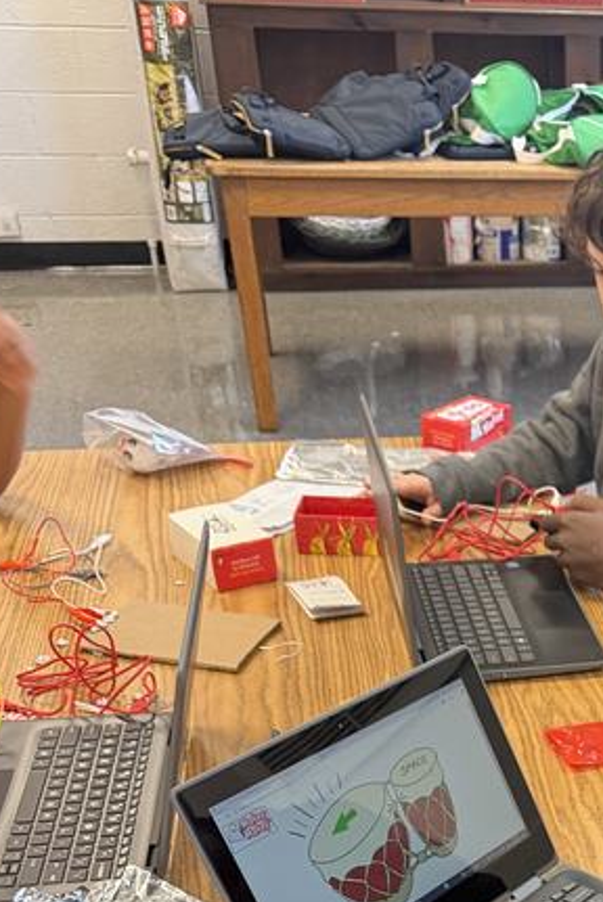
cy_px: 895
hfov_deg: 23.2
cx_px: 701
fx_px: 1354
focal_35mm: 54
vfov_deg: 33.8
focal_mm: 6.76
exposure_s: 1/60
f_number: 1.78
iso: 320
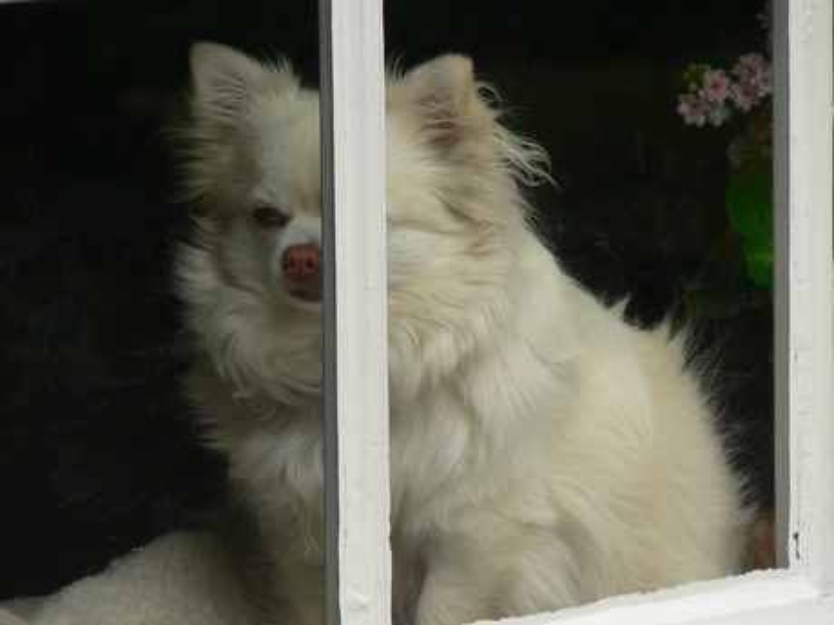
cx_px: 417
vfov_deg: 3.4
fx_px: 10408
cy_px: 312
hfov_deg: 4.6
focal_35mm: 432
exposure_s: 1/400
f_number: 4
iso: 100
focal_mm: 72
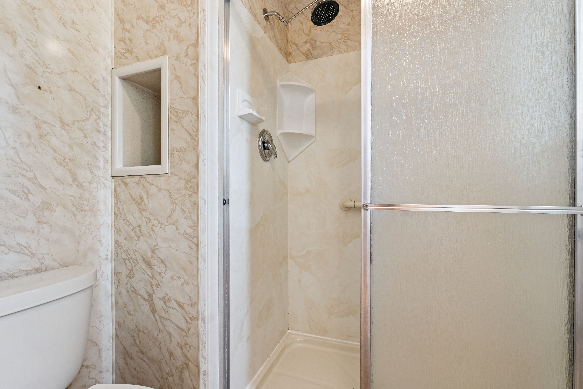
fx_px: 259
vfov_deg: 73.7
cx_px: 292
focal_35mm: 16
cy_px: 194
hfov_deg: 96.7
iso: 400
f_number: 9
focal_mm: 16
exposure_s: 1/5
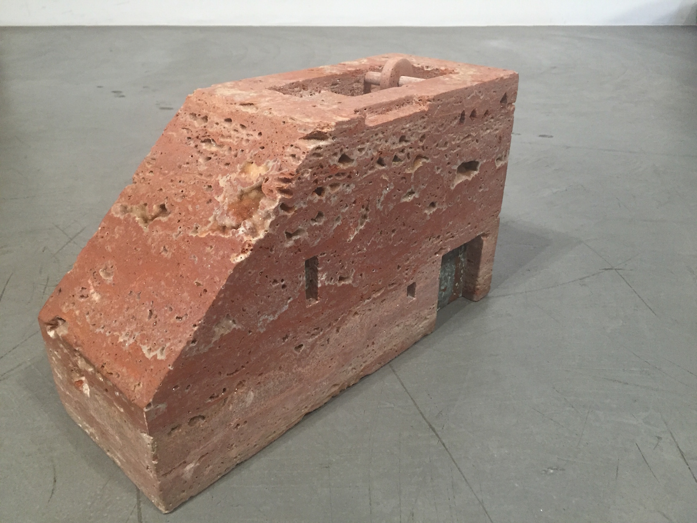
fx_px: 584
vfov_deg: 48.2
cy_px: 262
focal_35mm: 29
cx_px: 348
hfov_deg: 61.7
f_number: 2.2
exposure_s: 1/30
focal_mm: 4.15
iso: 200
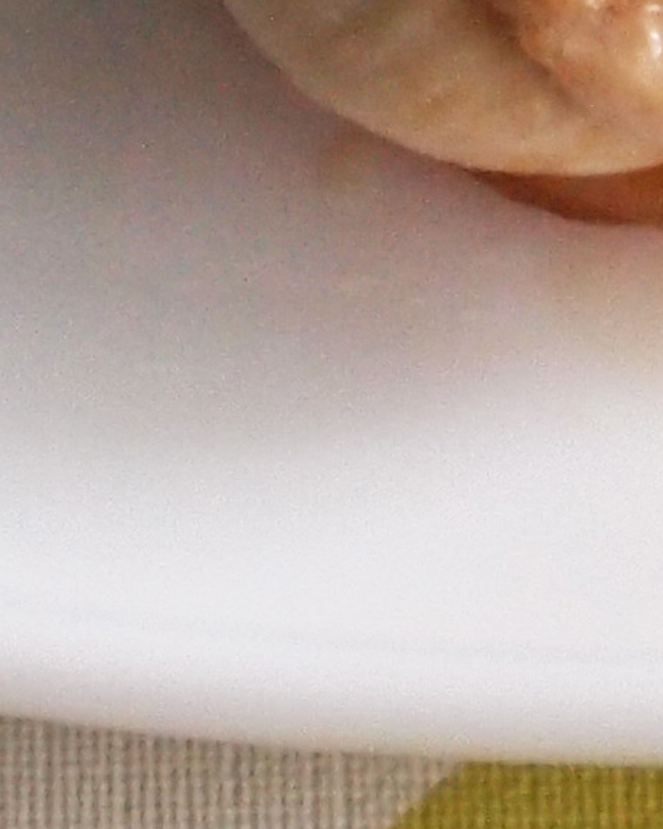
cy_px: -1179
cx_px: 656
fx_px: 13441
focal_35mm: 548
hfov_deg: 2.8
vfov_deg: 3.5
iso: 800
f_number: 5.6
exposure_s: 1/80
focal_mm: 40
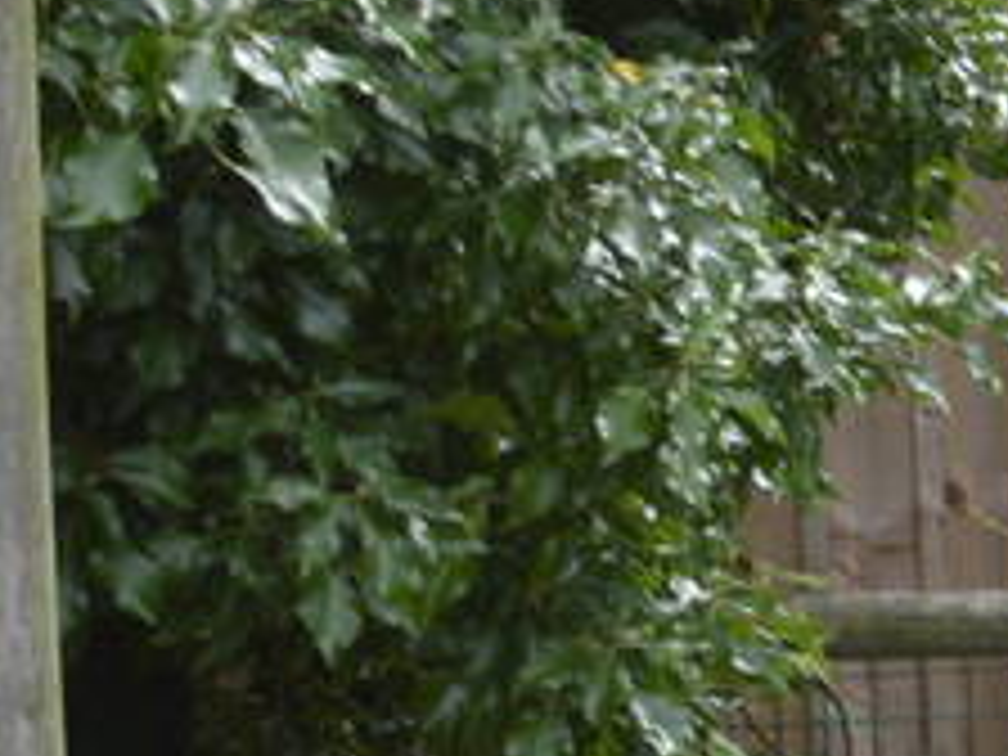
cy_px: 342
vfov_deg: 9.0
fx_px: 4805
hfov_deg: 9.0
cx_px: 3308
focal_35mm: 165
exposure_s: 1/125
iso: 200
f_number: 5.6
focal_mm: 16
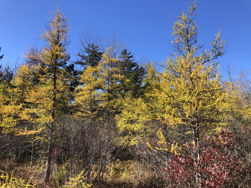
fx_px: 203
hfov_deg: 63.4
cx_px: 126
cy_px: 94
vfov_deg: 49.7
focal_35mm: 28
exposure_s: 1/823
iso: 20
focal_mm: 4
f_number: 1.8
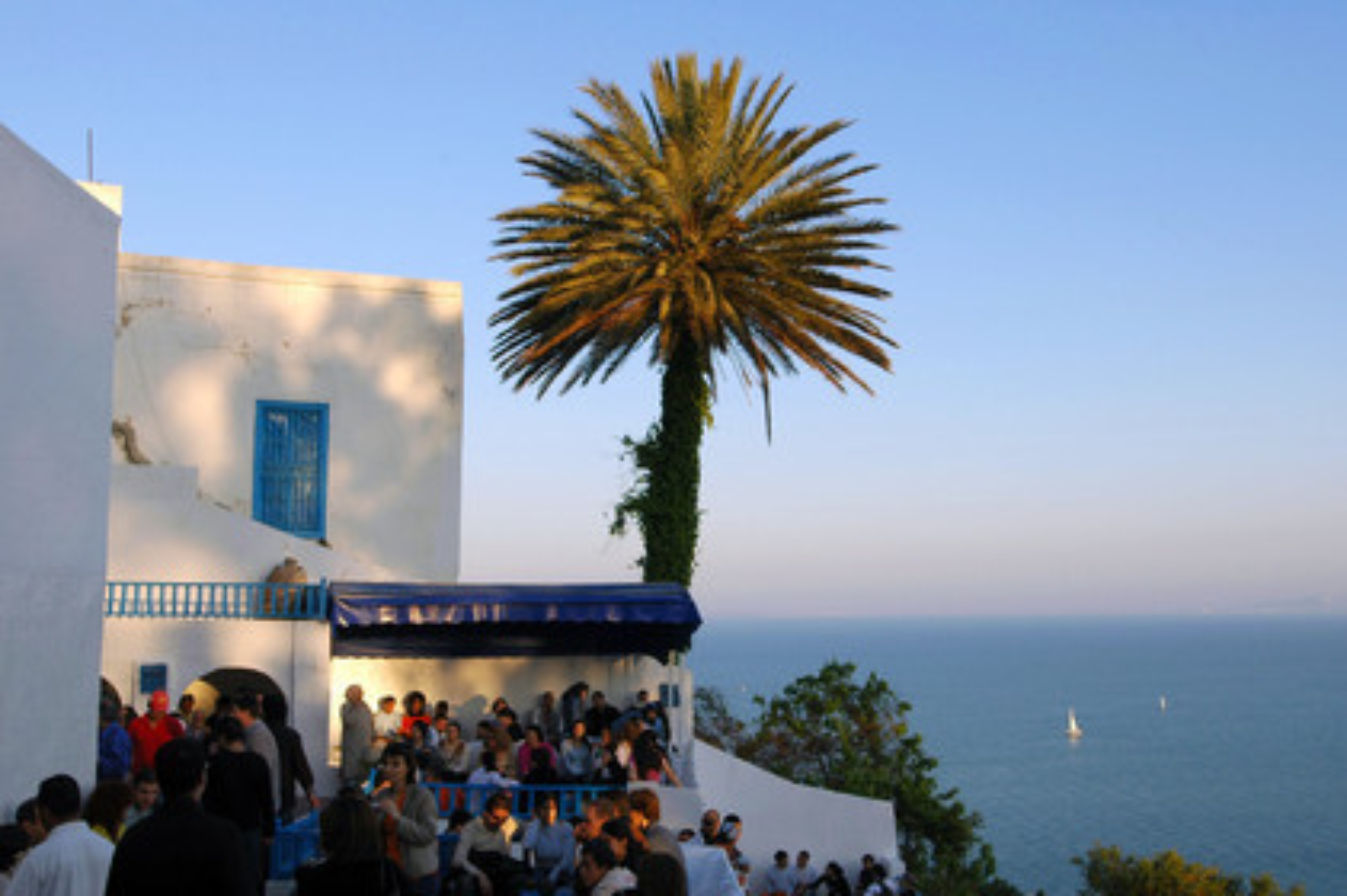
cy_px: 448
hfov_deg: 51.3
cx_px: 674
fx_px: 1402
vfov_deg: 35.4
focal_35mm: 38
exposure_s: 1/160
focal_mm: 25
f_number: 8
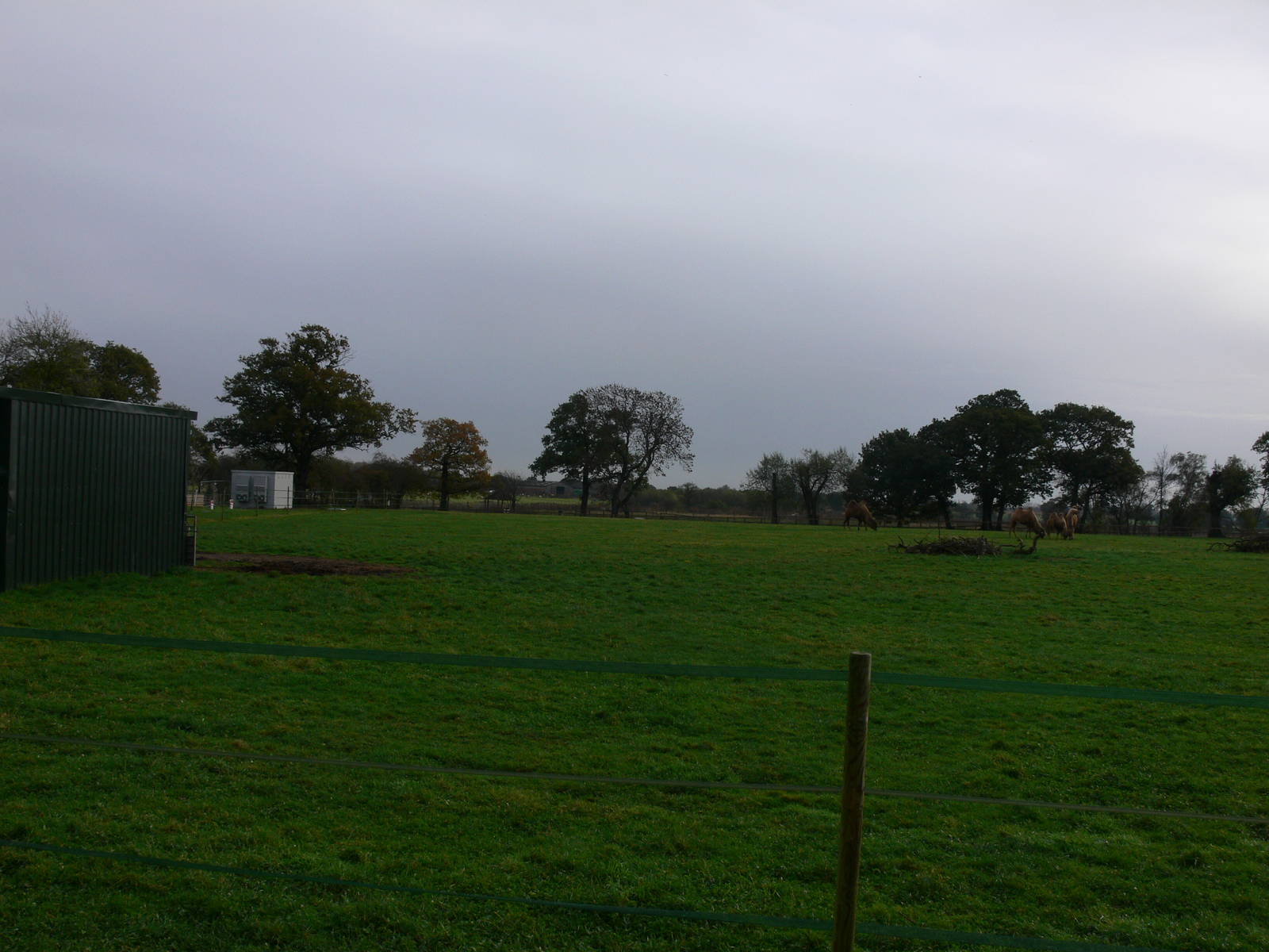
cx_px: 634
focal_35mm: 35
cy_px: 476
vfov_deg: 40.7
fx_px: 1283
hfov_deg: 52.6
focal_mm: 7.4
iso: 80
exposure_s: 1/320
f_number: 5.6
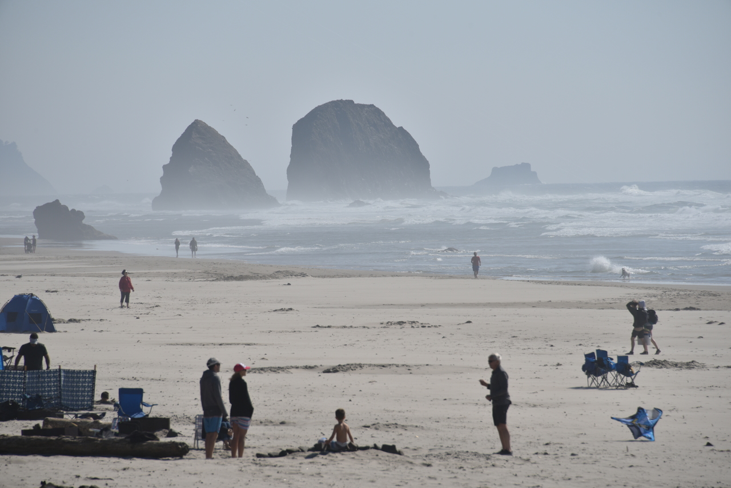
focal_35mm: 300
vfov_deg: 4.6
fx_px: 6093
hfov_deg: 6.9
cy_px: 244
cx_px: 366
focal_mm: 300
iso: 100
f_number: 10
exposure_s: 1/640
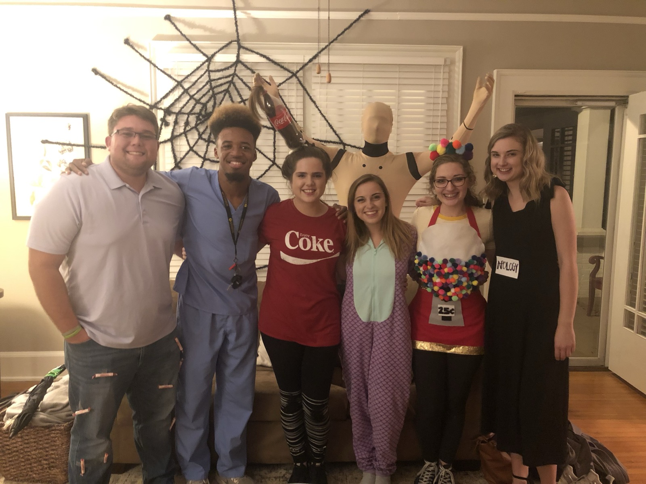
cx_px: 323
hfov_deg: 63.4
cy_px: 242
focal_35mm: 28
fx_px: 523
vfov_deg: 49.7
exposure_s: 1/4
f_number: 1.8
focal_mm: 3.99
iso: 200
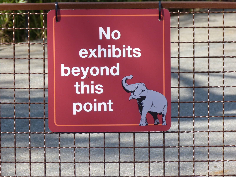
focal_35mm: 236
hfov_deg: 8.4
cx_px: 118
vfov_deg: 6.3
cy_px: 88
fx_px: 1609
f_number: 4
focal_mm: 42.4
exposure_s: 1/200
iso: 80
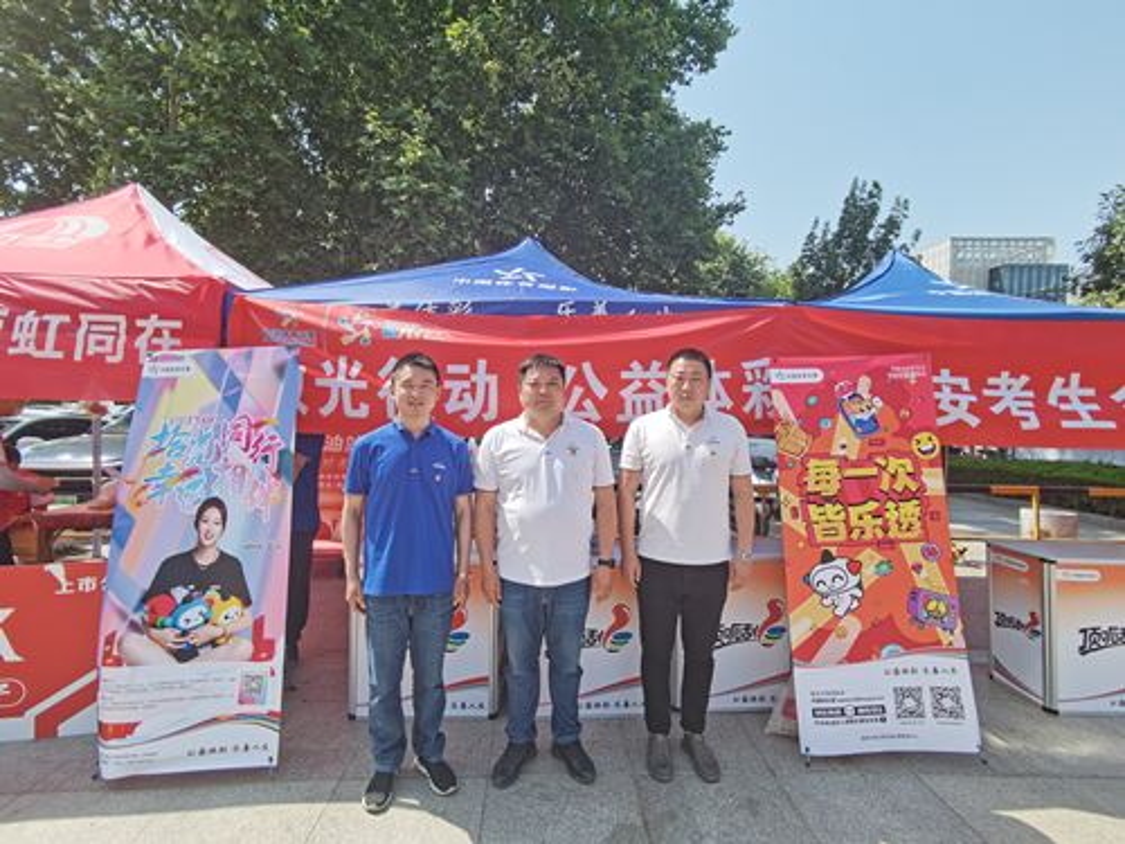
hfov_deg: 91.0
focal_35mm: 17
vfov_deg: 74.7
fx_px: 552
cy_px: 422
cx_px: 562
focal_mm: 2.26
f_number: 2.2
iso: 50
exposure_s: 1/942
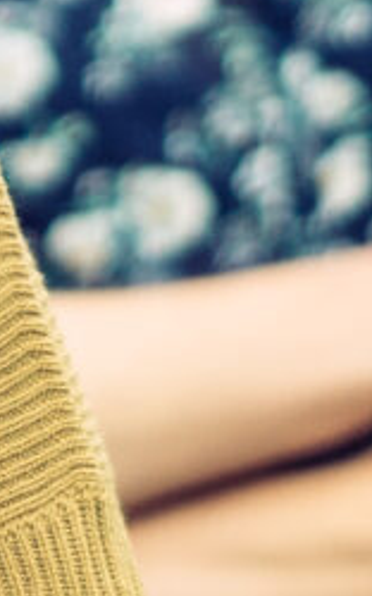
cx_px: -944
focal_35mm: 1330
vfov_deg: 1.6
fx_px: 21602
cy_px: -287
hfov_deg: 1.0
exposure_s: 1/2500
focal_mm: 85
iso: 100
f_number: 1.4
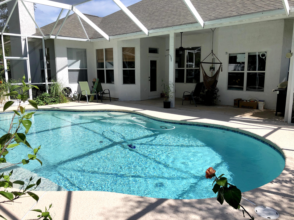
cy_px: 110
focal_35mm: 28
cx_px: 147
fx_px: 238
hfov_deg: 63.4
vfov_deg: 49.7
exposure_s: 1/1600
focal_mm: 3.99
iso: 20
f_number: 1.8
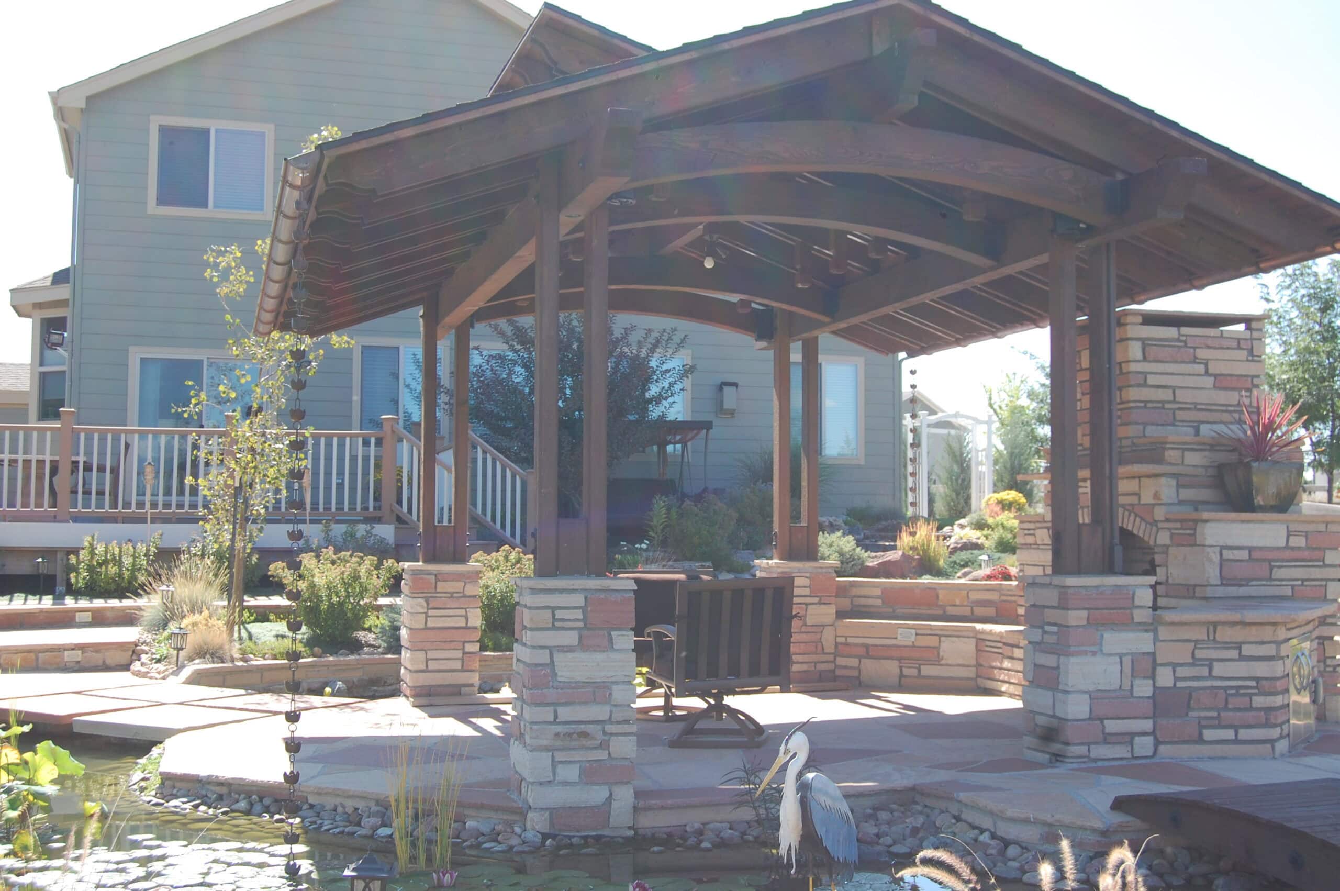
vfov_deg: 31.8
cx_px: 670
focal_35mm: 42
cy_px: 446
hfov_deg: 46.4
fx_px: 1562
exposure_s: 1/200
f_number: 7.1
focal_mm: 28
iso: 200
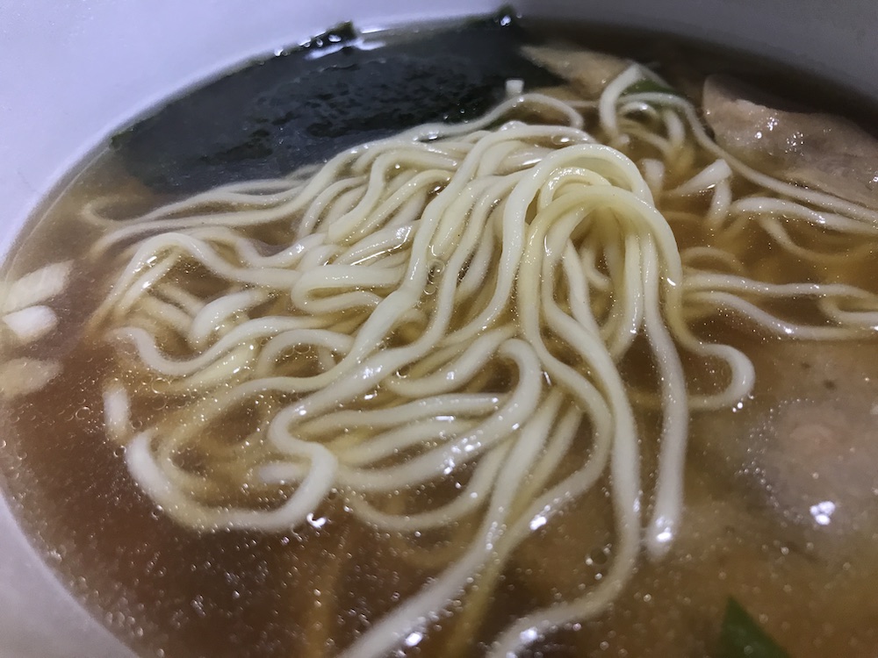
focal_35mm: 28
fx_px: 710
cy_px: 329
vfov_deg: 49.7
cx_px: 439
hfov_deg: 63.4
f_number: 1.8
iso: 50
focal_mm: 3.99
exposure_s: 1/15
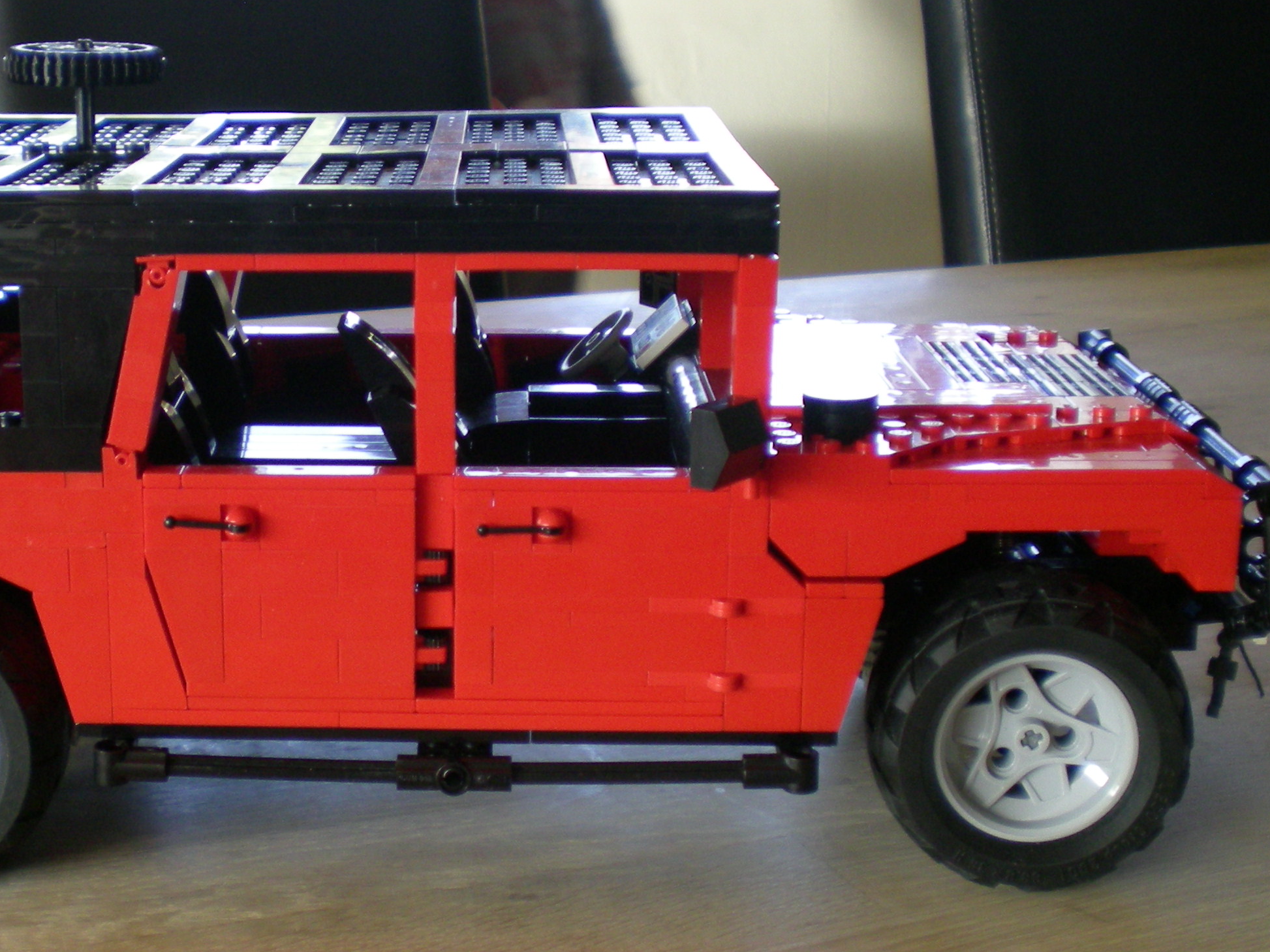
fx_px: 2201
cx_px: 375
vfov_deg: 24.4
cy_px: 410
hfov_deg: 31.8
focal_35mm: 60
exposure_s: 1/64.5
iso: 141
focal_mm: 6.3
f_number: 3.1
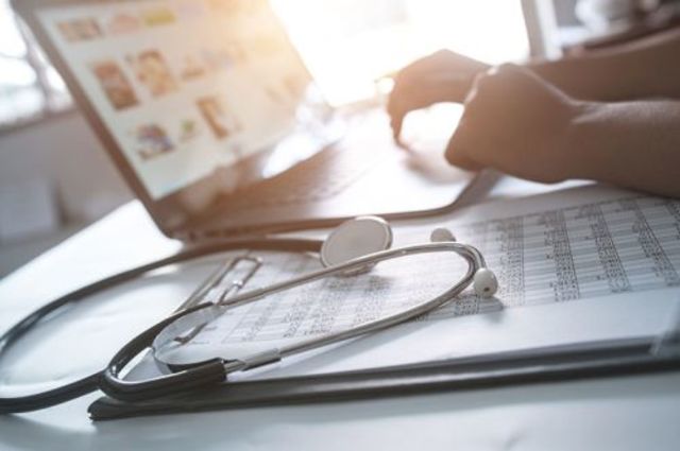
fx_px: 660
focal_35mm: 35
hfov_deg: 54.5
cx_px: 340
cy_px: 226
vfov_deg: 37.8
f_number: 4
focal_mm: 35
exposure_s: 1/40
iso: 250
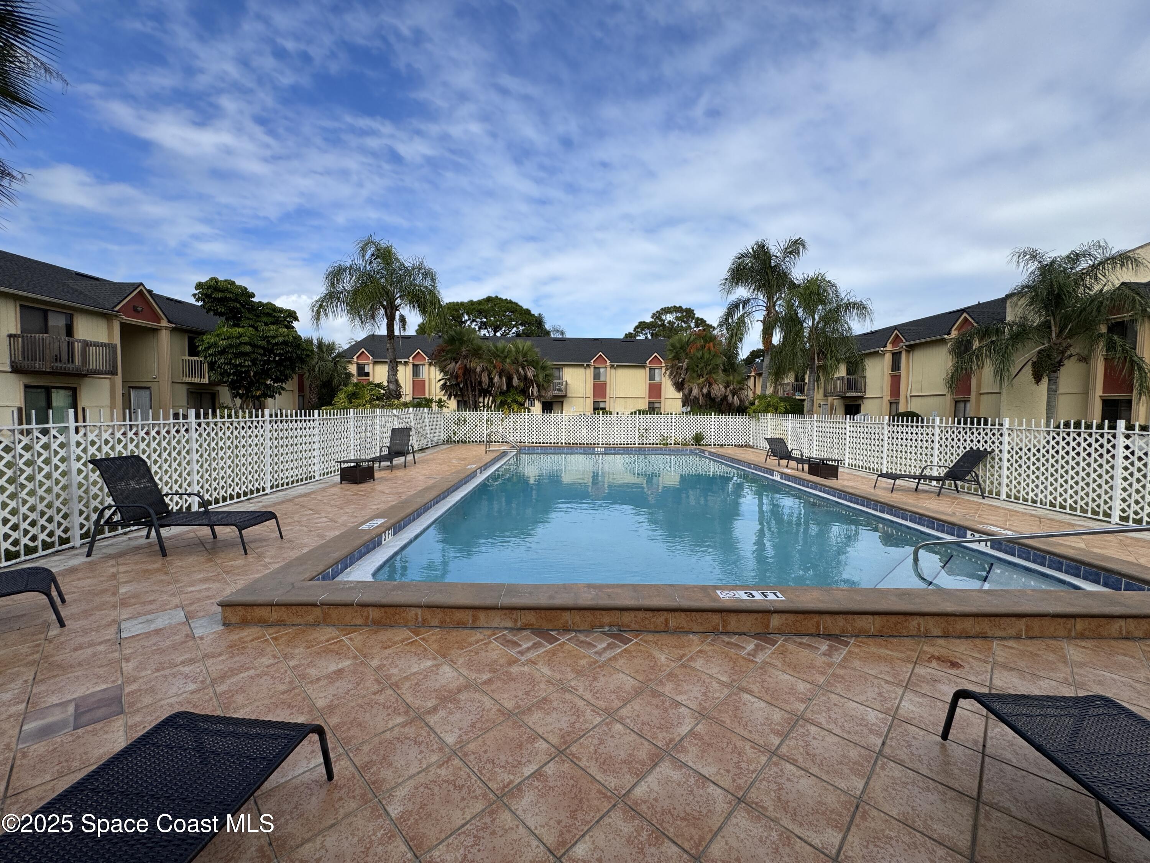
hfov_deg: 102.1
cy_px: 432
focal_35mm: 14
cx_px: 575
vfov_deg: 85.7
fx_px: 465
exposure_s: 1/1672
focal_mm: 2.22
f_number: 2.2
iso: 50
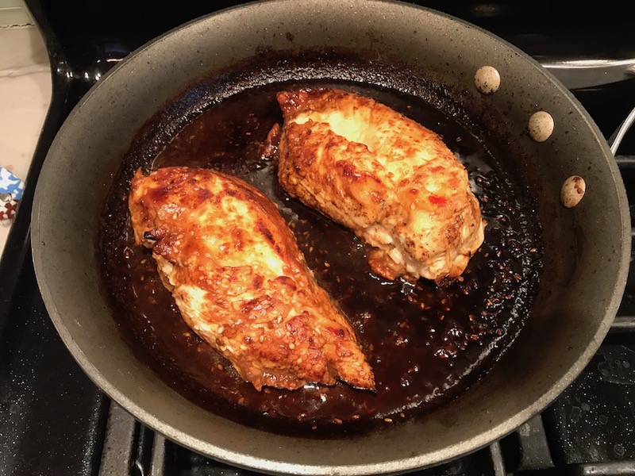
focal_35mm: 28
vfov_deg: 49.7
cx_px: 318
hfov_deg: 63.4
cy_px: 238
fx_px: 514
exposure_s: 1/15
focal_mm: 3.99
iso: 80
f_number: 1.8
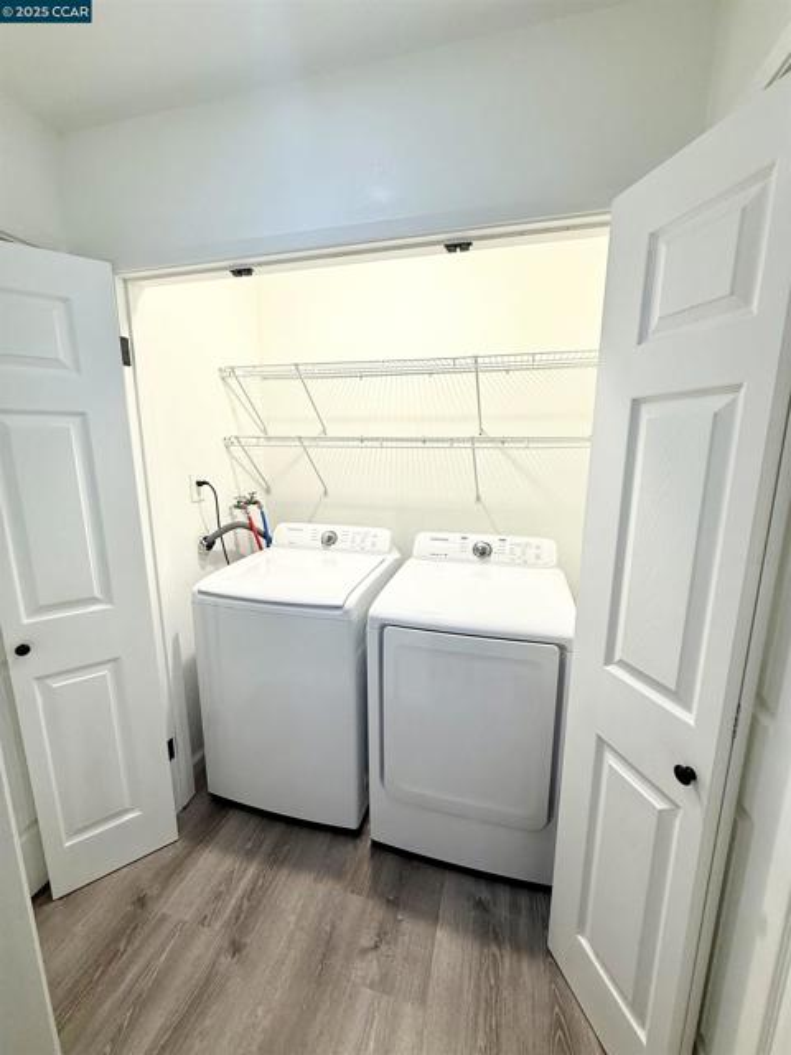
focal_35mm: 14
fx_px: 427
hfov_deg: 85.7
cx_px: 396
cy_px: 528
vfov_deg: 102.1
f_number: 2.2
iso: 80
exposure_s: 1/120
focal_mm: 2.22
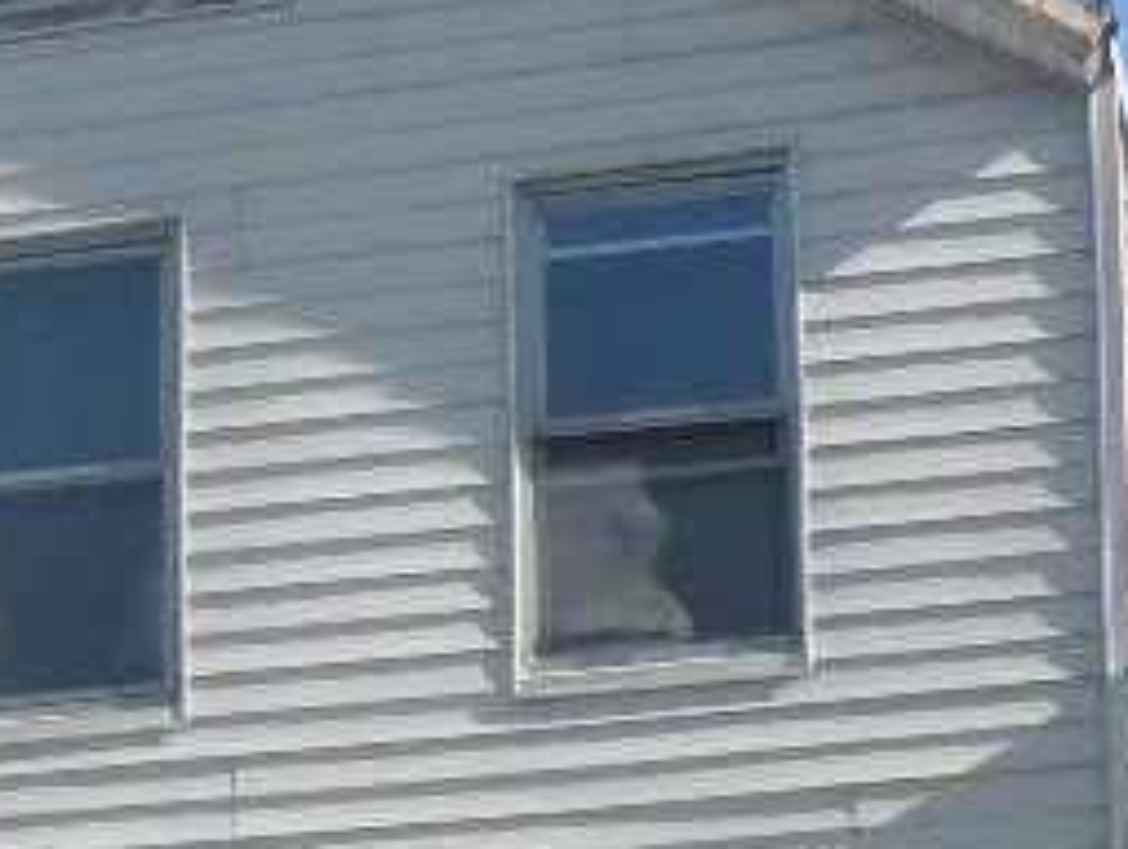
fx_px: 5512
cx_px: -53
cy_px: 1160
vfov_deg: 8.6
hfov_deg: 11.5
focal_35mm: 169
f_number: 5.6
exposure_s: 1/231
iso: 64
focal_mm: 7.4
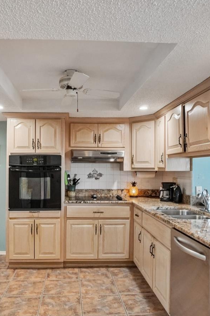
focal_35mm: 27
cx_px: 83
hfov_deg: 47.6
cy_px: 187
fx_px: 236
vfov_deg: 66.9
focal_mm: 10
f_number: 8
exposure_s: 1/30
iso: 2000
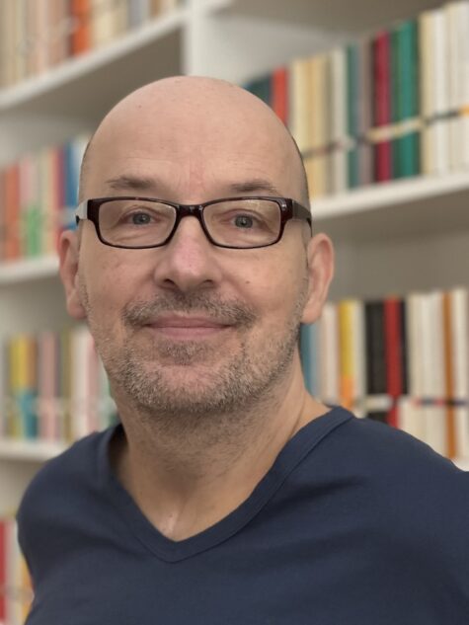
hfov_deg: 19.1
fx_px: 1391
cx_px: 234
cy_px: 312
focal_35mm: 77
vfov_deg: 25.3
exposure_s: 1/33
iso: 1250
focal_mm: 9
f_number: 2.8
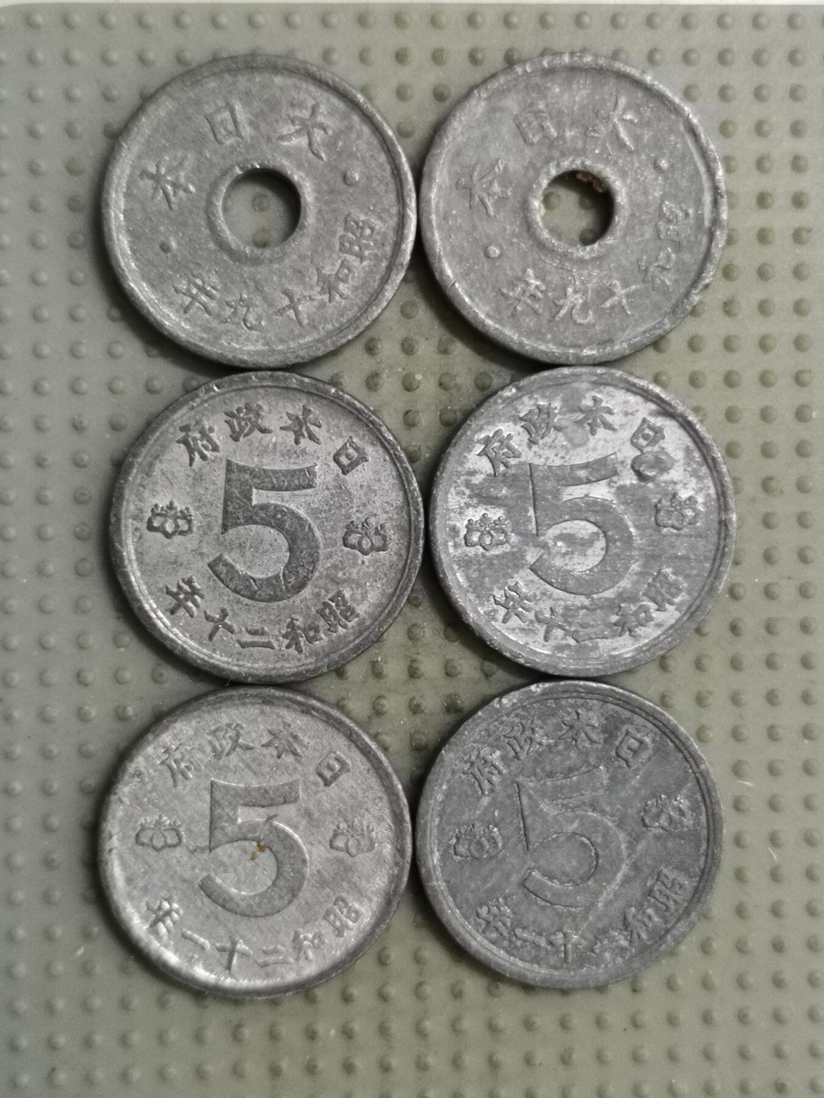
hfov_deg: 28.0
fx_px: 1650
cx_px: 412
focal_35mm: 52
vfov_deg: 36.8
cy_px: 549
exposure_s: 1/30
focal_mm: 4.75
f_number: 1.8
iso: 400
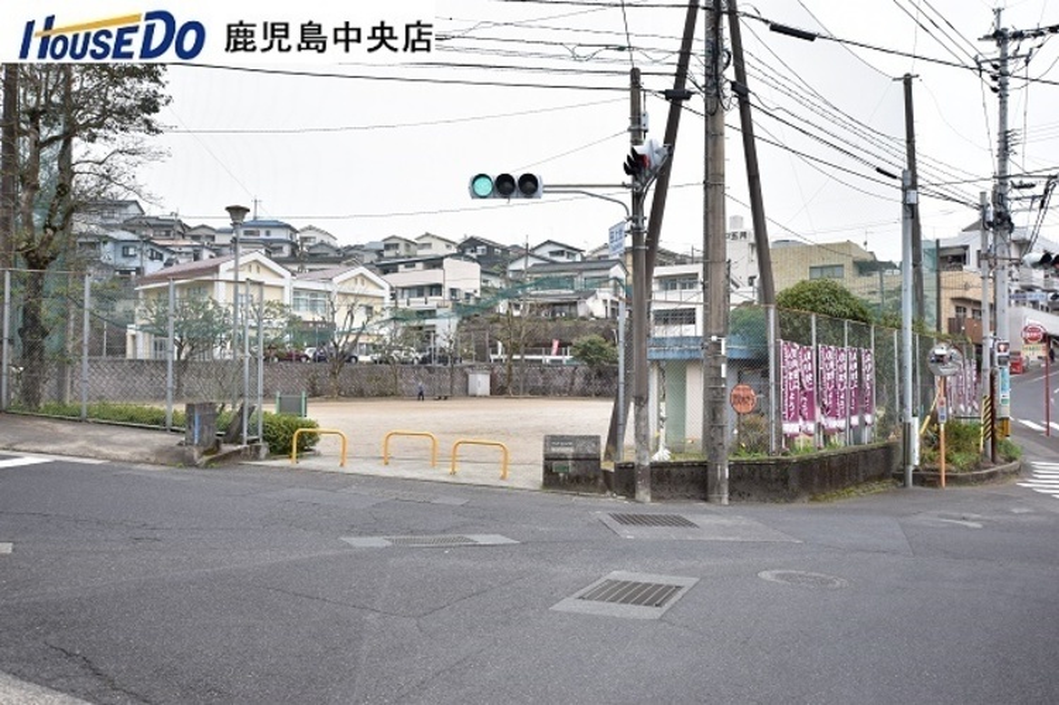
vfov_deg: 43.6
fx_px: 882
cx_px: 530
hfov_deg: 62.0
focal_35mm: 30
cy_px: 352
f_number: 4.5
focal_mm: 20
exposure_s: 1/125
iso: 160
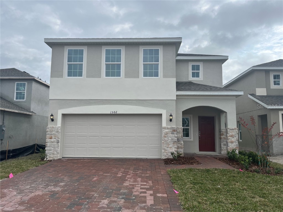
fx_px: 213
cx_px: 142
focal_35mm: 26
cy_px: 106
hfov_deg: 67.3
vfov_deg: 53.1
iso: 50
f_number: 1.6
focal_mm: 5.1
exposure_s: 1/4310
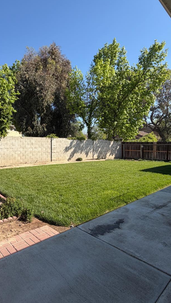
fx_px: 169
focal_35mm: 21
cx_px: 51
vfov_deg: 83.8
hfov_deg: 52.1
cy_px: 148
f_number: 2.2
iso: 32
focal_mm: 2.22
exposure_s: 1/770
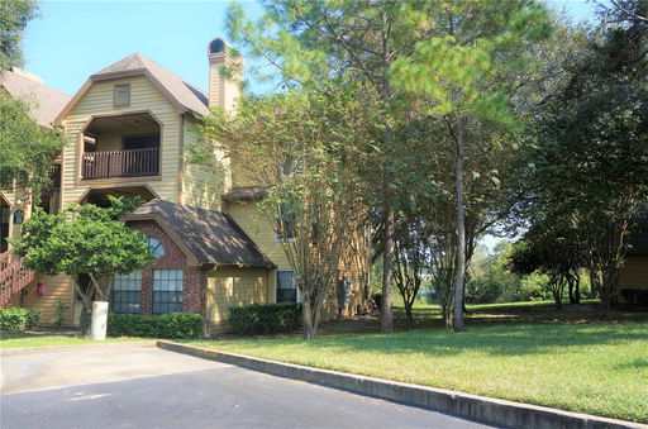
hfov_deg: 55.2
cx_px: 324
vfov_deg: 38.2
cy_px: 214
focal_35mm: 34
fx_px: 620
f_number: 8
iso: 100
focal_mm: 23
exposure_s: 1/125
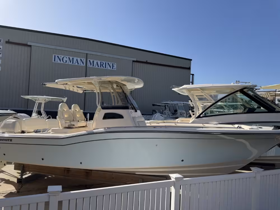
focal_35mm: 24
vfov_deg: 56.8
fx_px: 194
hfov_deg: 71.6
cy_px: 105
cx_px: 140
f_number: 1.78
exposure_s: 1/5814
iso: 80
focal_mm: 6.76
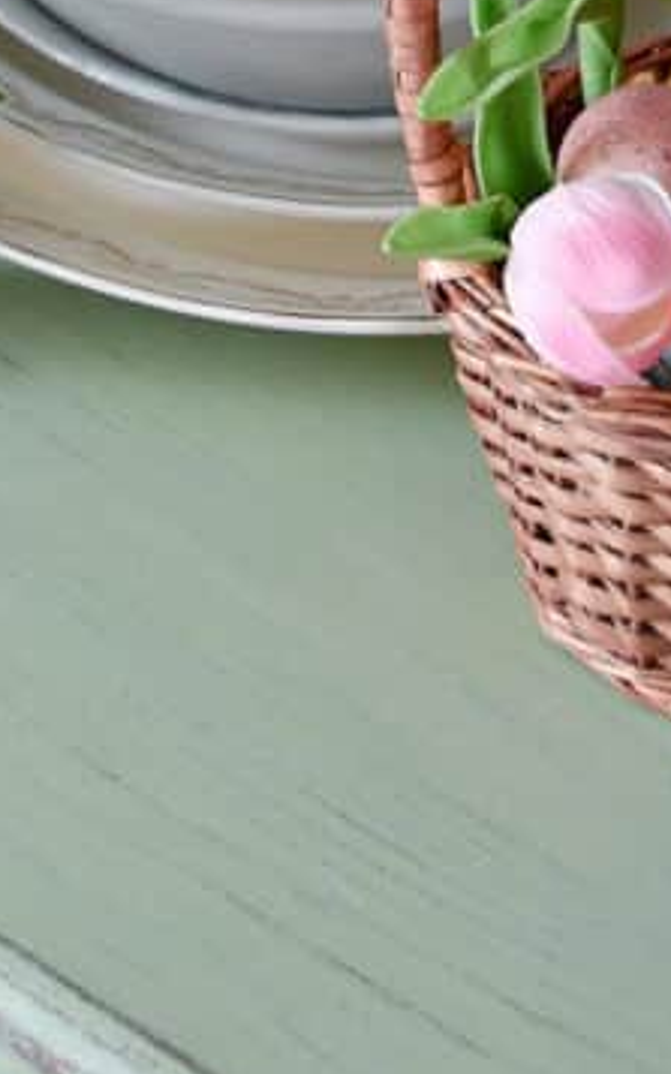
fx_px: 3337
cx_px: 290
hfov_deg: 11.5
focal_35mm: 114
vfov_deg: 17.2
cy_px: -337
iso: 400
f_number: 5
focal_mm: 26
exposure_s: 1/100
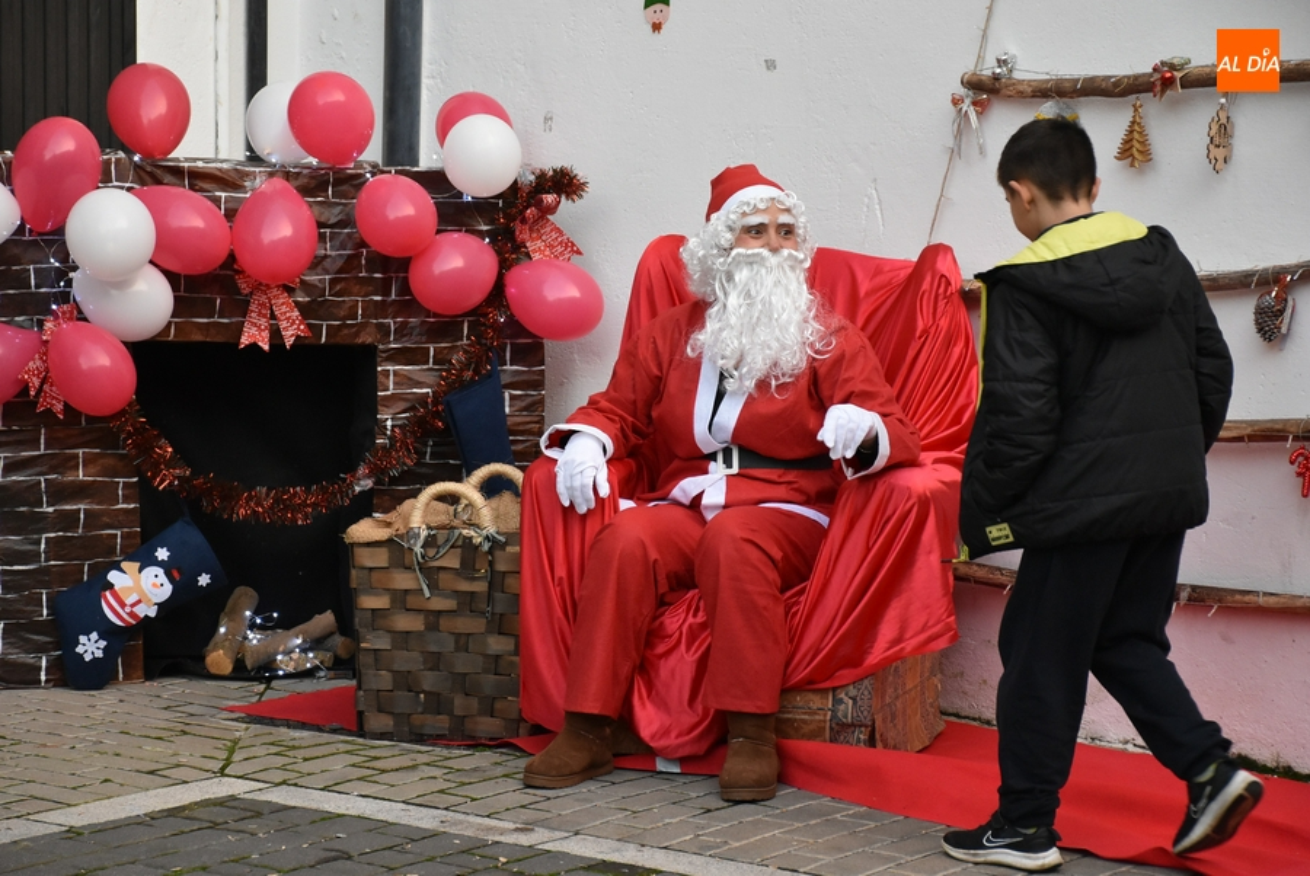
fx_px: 3824
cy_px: 438
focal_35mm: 105
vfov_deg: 13.1
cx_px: 655
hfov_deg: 19.4
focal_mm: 70
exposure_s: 1/125
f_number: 5
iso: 2000
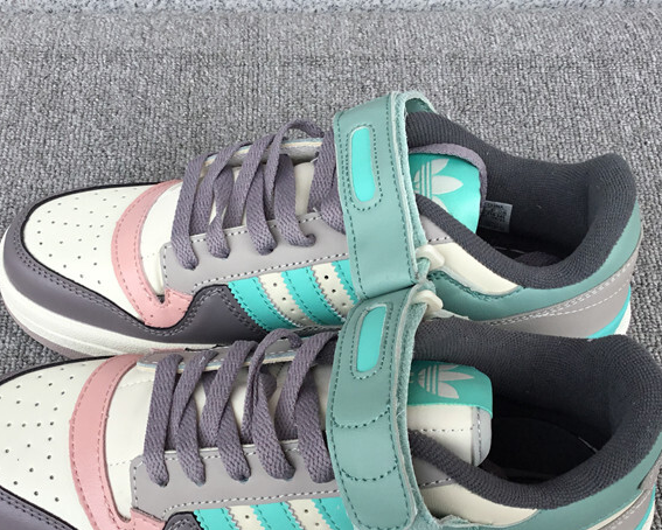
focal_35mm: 48
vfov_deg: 31.4
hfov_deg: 38.8
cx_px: 316
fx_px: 941
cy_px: 319
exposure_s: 1/413
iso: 25
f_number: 2.4
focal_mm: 3.3
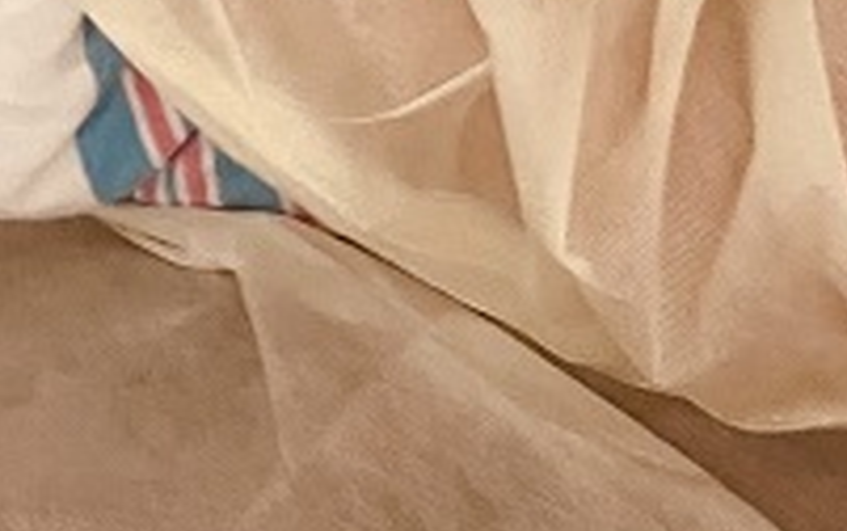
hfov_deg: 21.4
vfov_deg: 10.6
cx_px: 506
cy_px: -931
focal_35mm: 97
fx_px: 2241
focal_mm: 5.1
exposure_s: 1/30
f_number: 1.6
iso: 500
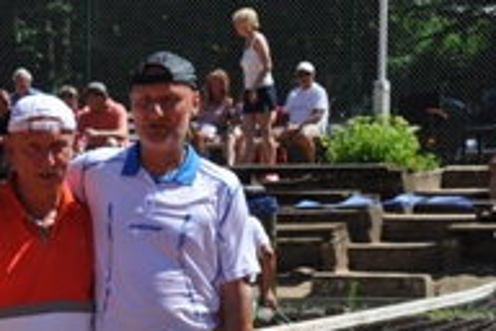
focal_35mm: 147
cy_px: 359
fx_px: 2025
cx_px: 39
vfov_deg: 9.3
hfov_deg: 13.8
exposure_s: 1/1600
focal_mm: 42
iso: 400
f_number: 6.3
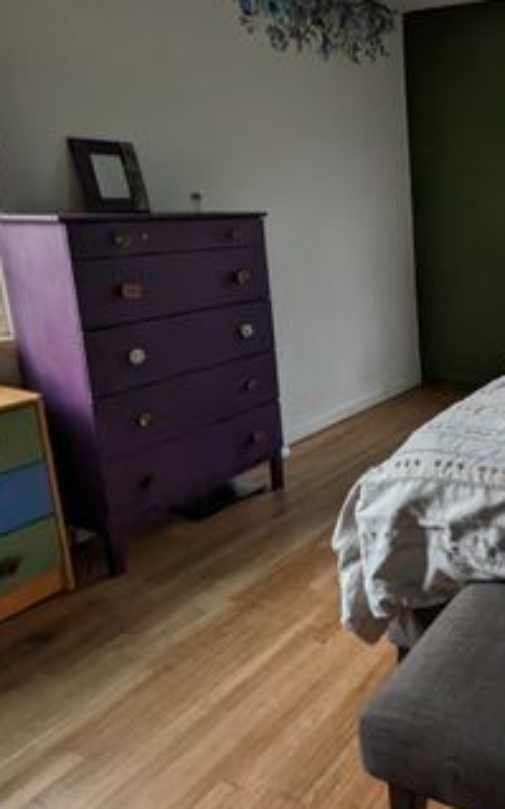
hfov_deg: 38.6
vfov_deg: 69.6
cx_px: 566
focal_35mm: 26
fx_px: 573
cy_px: 314
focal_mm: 1.95
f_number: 2.2
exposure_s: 1/23.8
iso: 396
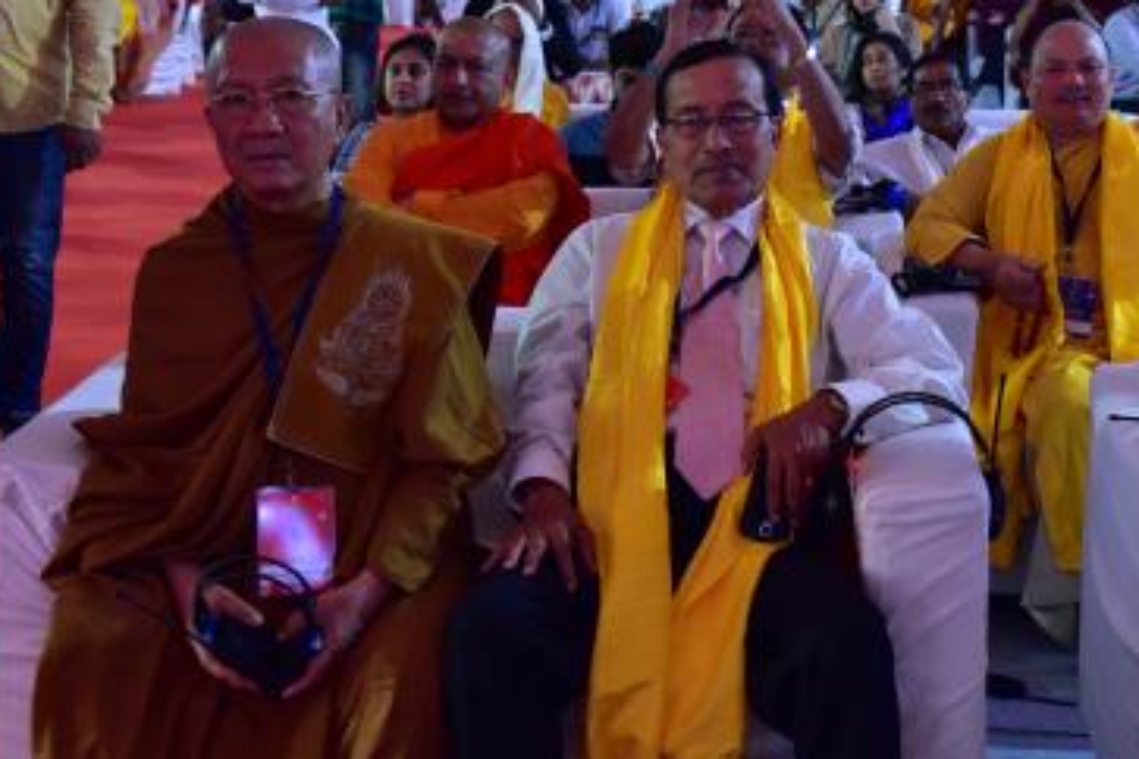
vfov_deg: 22.6
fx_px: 1898
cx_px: 668
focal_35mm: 60
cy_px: 293
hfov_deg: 33.3
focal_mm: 34
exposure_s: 1/80
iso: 2500
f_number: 4
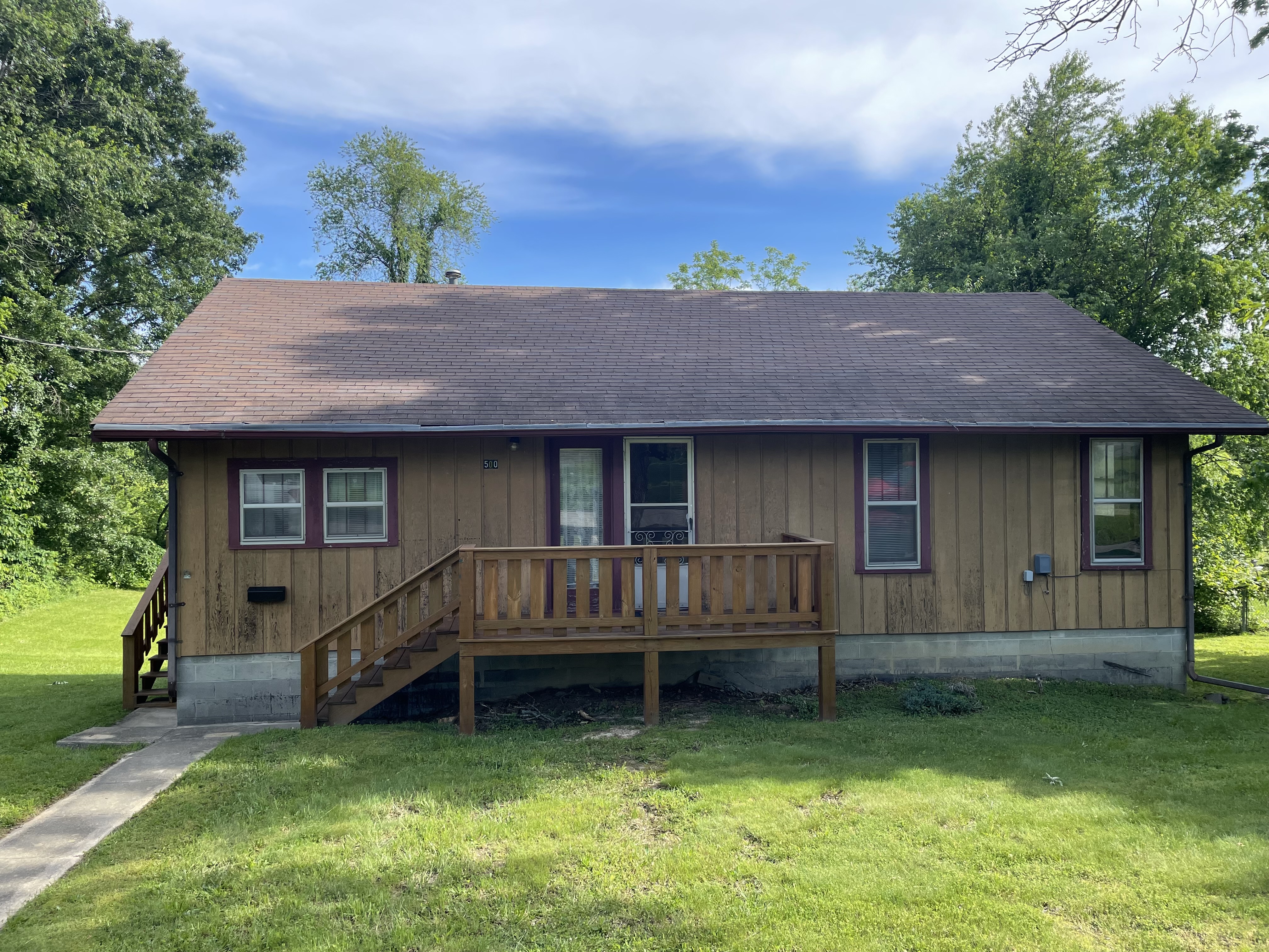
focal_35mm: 26
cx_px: 634
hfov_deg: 67.3
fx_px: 953
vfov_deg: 53.1
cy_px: 476
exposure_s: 1/796
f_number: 1.6
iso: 32
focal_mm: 4.2
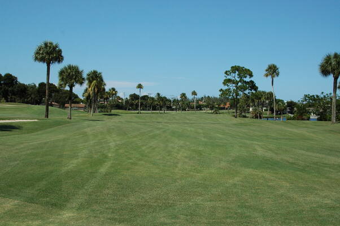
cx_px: 170
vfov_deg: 25.7
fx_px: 495
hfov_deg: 37.9
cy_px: 113
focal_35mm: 52
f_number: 5.6
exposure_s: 1/2000
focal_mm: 35
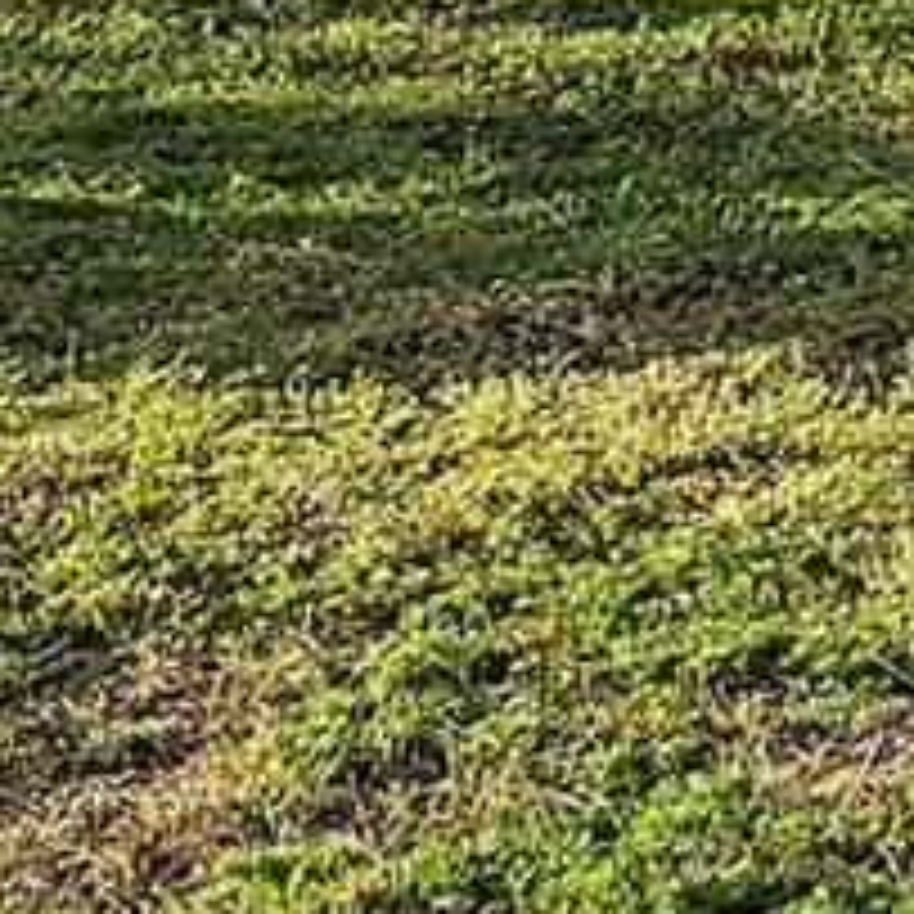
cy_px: -680
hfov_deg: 8.8
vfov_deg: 11.1
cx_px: 3089
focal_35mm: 147
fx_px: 4391
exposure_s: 1/2000
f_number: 4
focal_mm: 22
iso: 1600
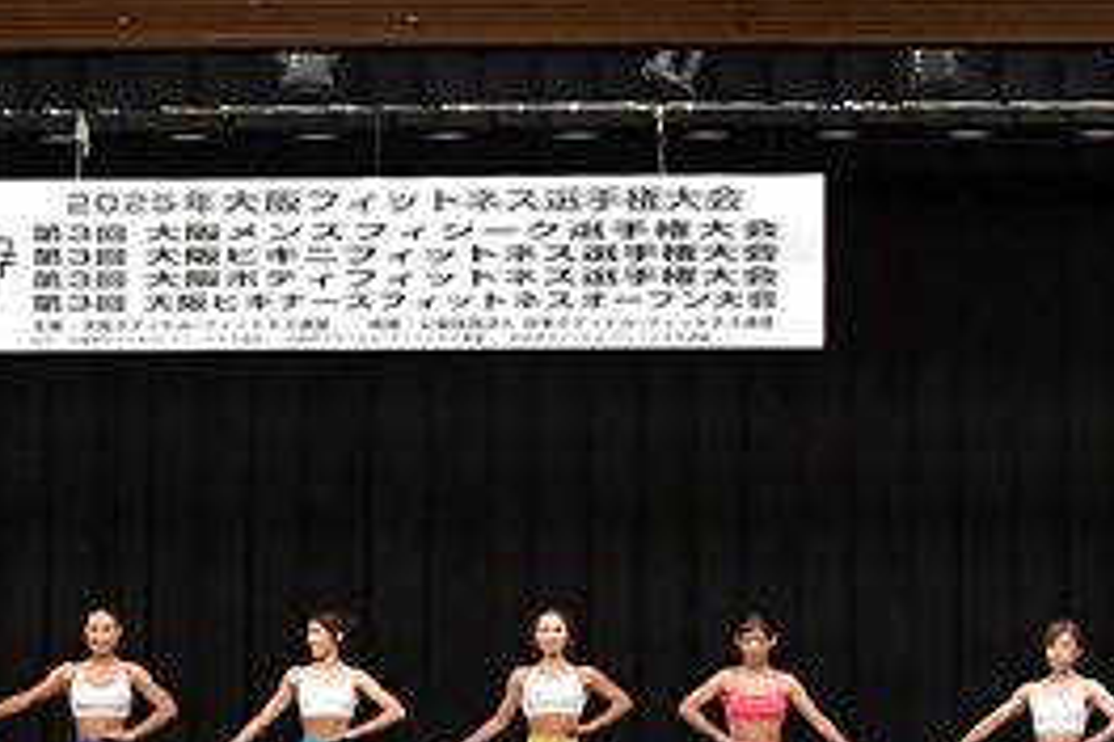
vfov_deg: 9.7
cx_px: 500
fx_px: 4363
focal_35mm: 141
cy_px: 628
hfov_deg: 14.5
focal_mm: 32
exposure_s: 1/400
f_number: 5.6
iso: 5000
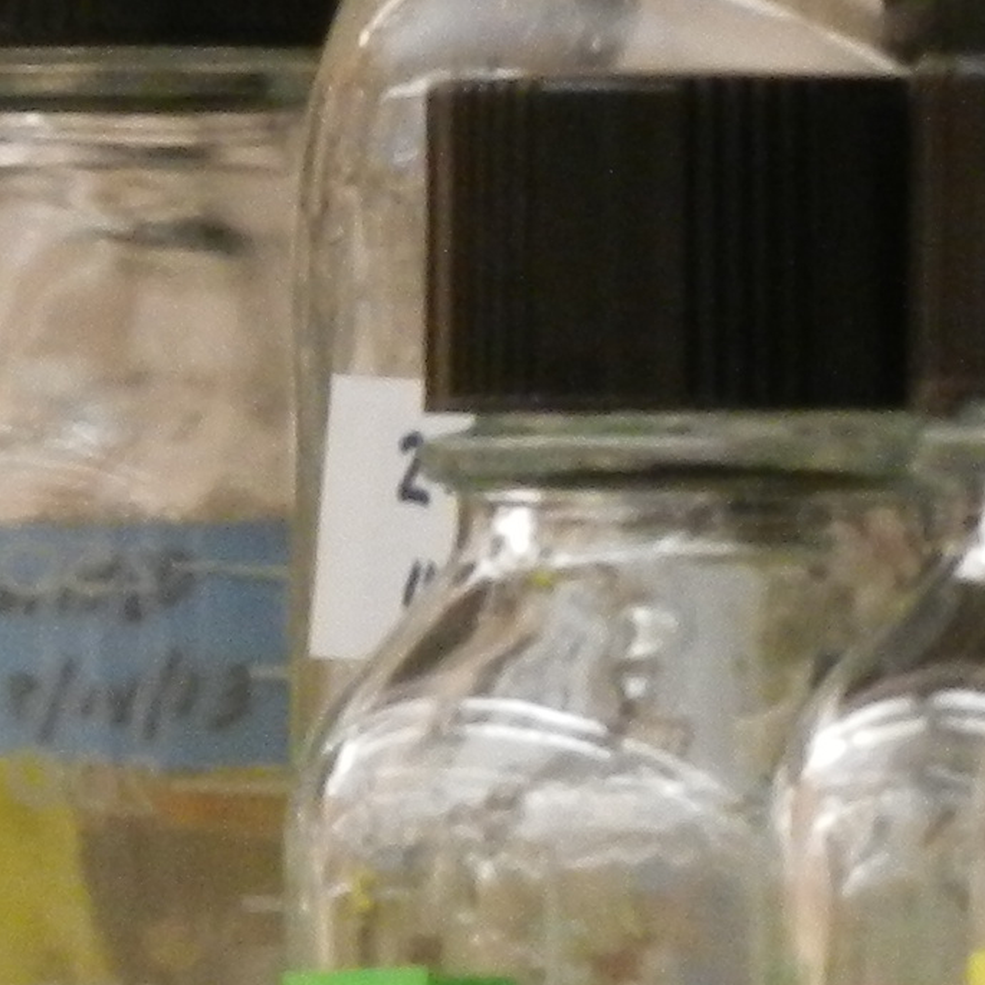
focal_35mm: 1120
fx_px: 36056
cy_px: 499
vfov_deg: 1.6
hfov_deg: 1.6
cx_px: 712
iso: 400
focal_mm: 39.1
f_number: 5.3
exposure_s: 1/20
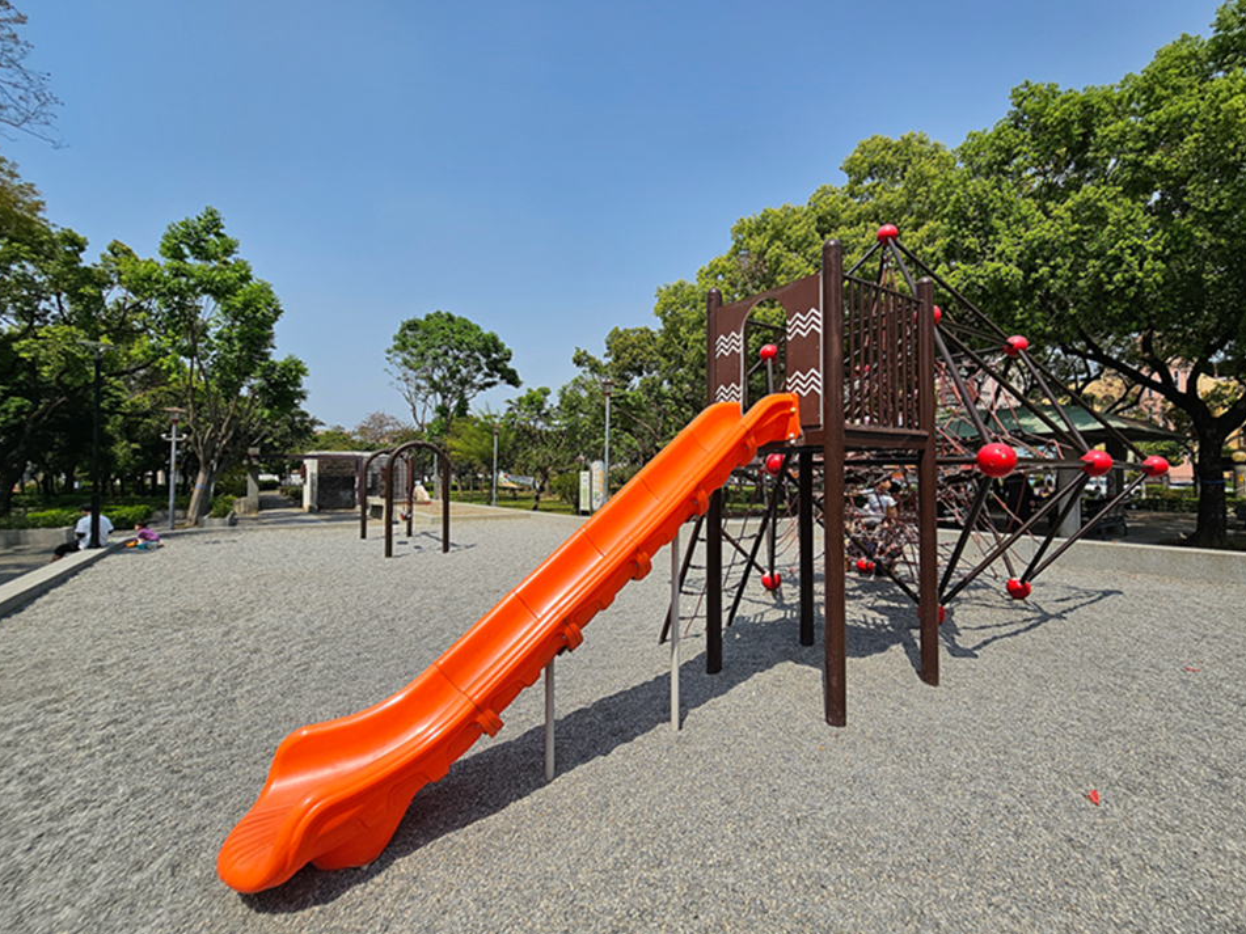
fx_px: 504
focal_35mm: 14
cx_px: 656
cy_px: 460
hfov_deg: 102.0
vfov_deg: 85.7
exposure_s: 1/3291
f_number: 2.2
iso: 50
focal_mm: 2.2
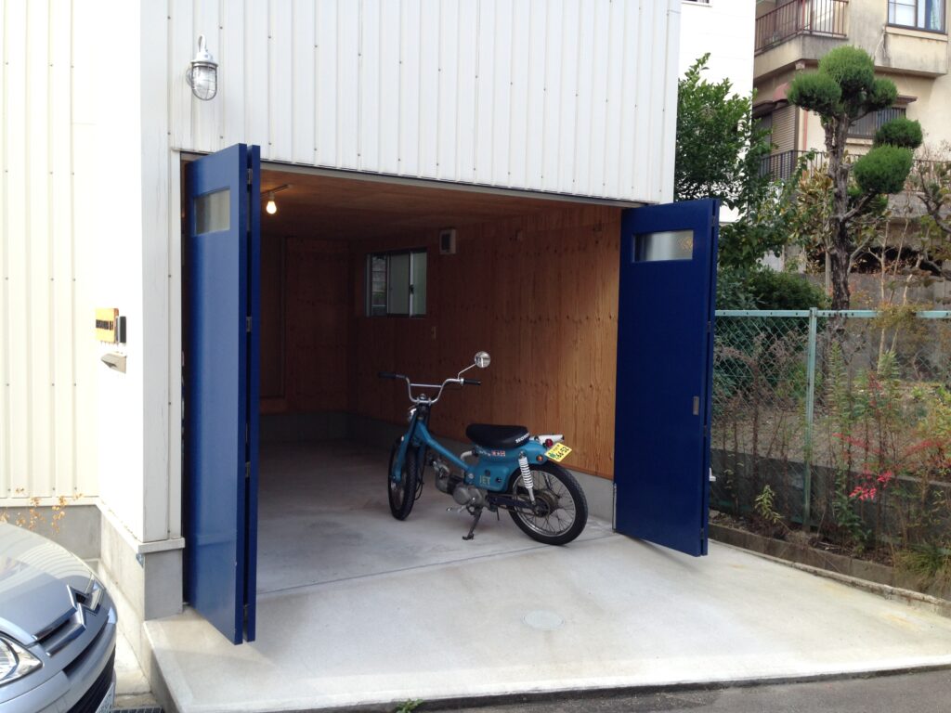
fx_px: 907
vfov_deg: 42.9
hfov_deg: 55.4
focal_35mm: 33
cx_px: 476
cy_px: 356
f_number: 2.4
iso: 50
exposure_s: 1/194
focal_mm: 4.12
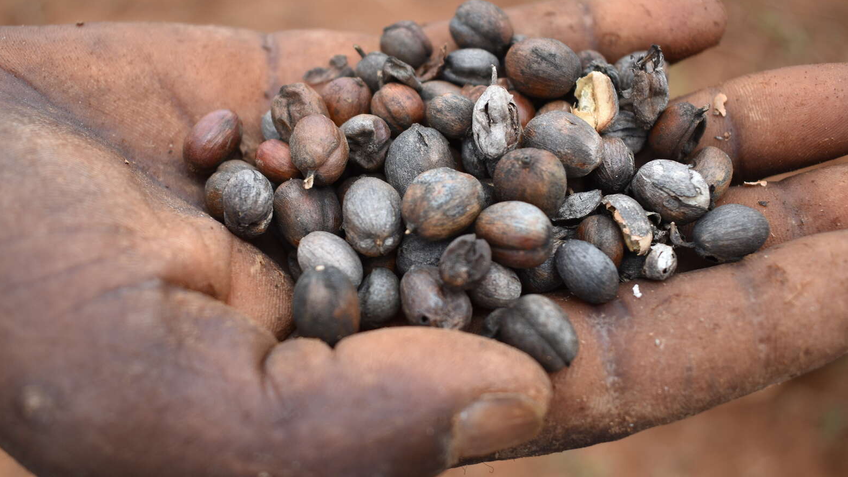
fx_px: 989
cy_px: 258
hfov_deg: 46.3
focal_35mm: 44
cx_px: 373
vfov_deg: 27.1
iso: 100
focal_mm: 22
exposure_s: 1/200
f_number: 3.8
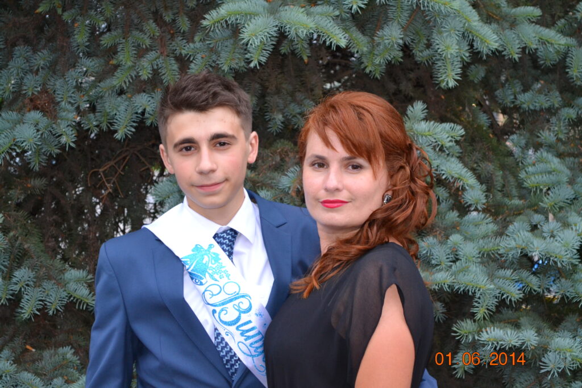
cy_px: 194
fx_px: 1334
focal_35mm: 82
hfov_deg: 24.6
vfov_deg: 16.6
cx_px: 291
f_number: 5.6
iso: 1400
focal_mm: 55
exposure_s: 1/60
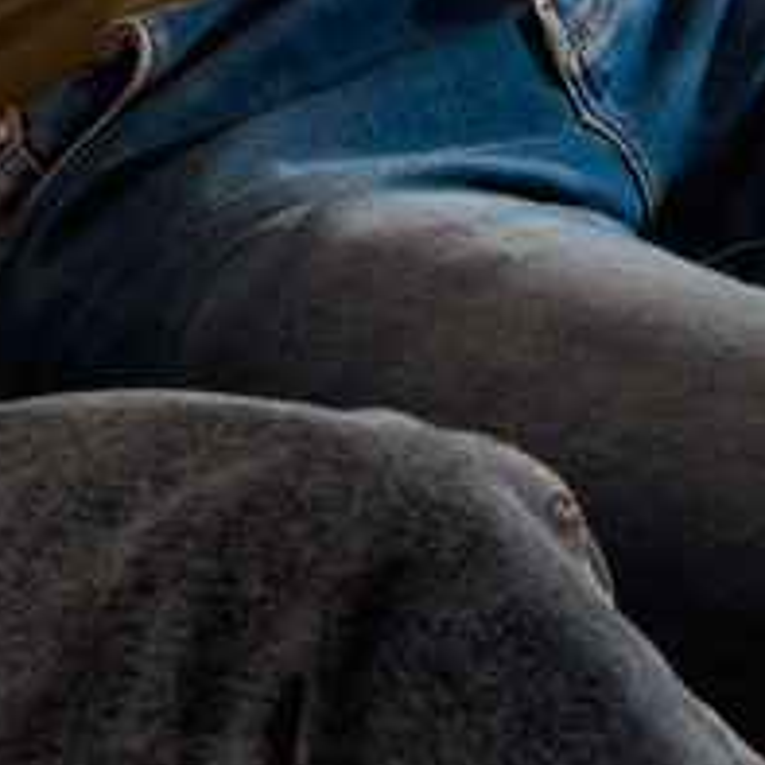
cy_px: -29
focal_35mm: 310
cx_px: 31
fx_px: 7751
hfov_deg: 5.6
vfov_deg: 5.6
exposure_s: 1/200
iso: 320
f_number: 3.5
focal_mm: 36
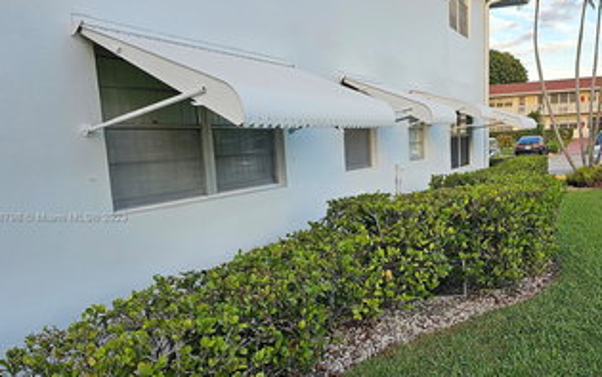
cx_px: 372
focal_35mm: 33
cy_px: 218
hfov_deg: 57.5
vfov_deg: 38.2
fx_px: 542
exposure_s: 1/180
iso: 16
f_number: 1.7
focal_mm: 6.3
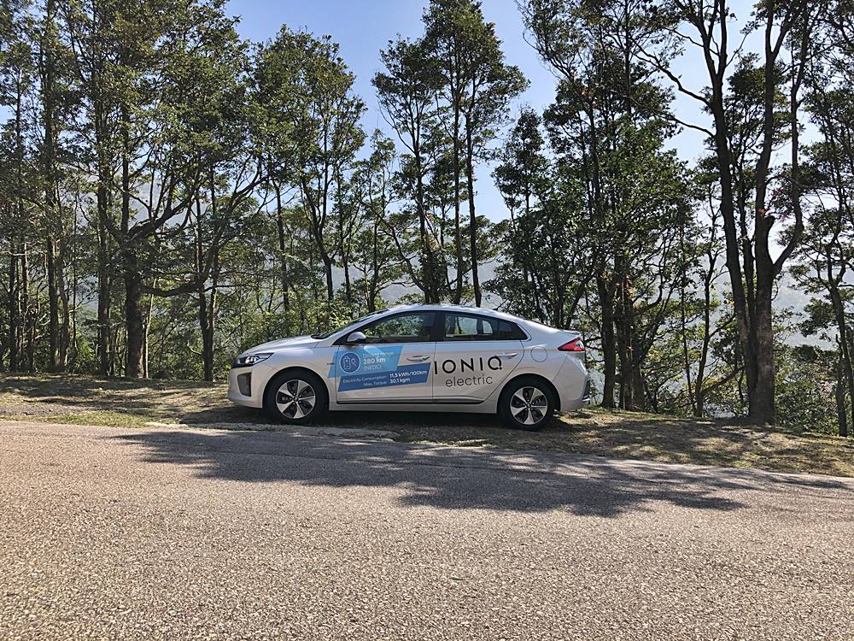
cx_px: 427
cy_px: 320
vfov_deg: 49.7
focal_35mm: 28
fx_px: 691
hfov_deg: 63.4
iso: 20
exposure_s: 1/1130
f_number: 1.8
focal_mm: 3.99
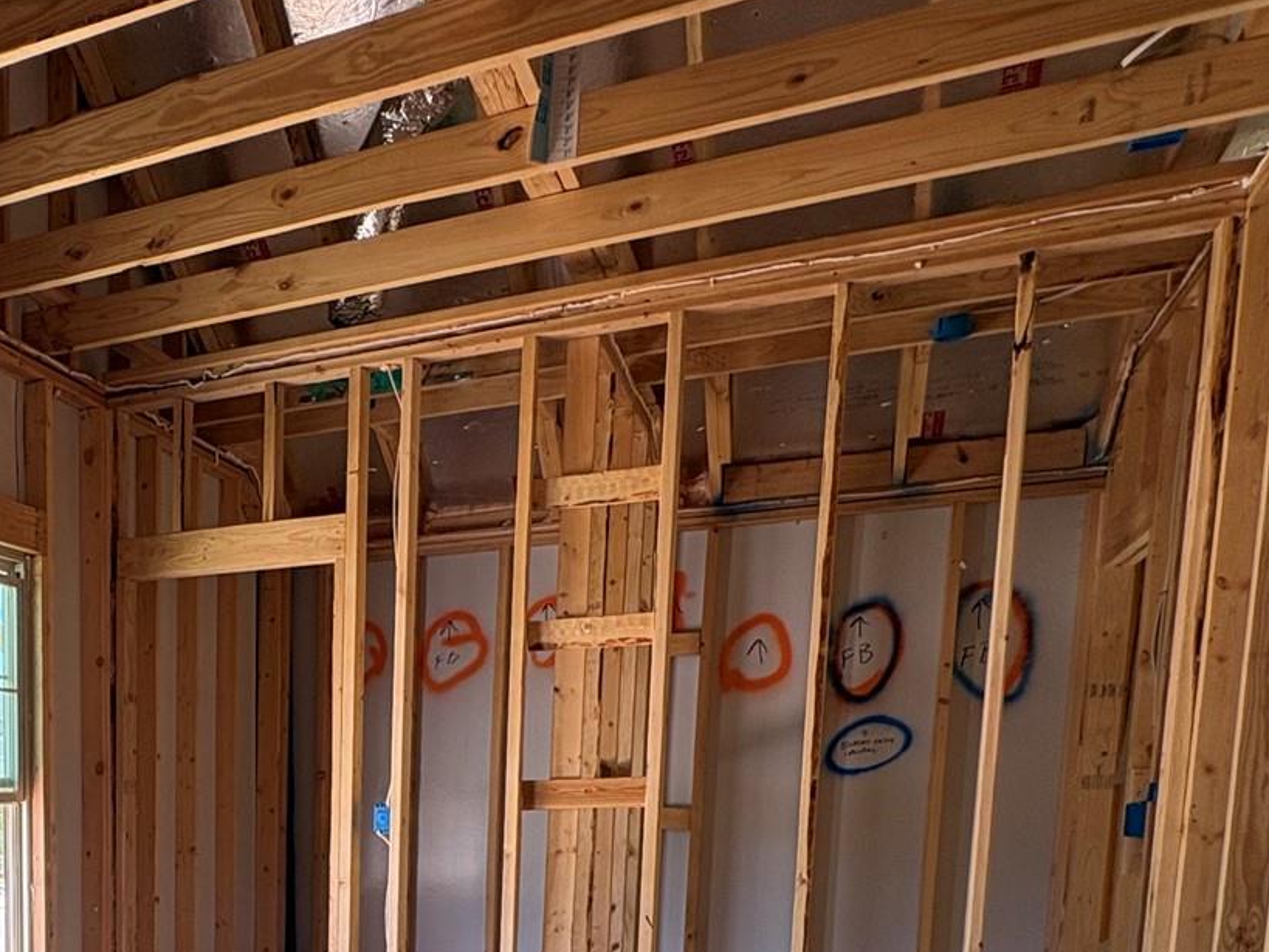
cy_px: 950
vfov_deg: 36.6
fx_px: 1283
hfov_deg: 47.0
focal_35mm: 35
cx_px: 110
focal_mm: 2.22
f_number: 2.2
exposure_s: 1/183
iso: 64
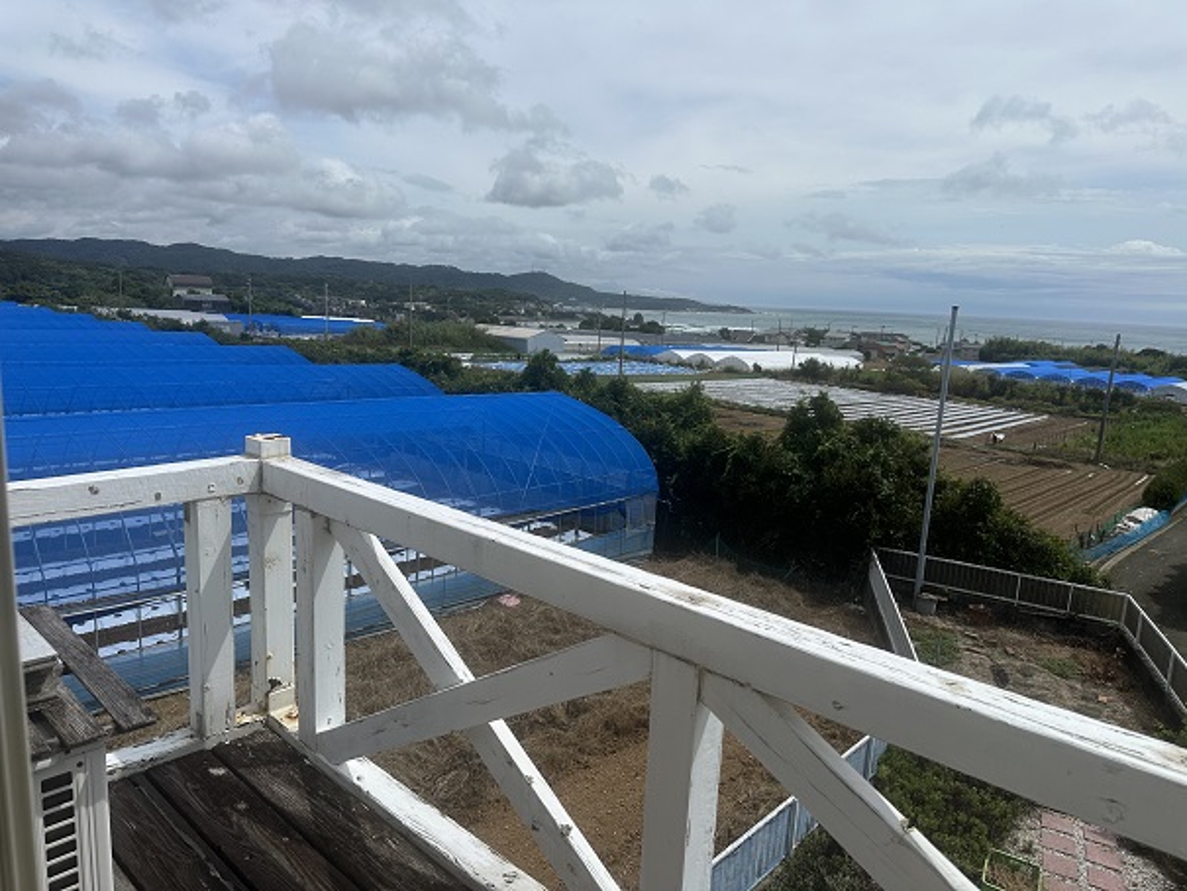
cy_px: 446
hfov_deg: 71.6
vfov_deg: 56.8
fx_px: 823
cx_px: 594
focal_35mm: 24
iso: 80
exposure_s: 1/9709
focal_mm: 6.86
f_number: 1.78
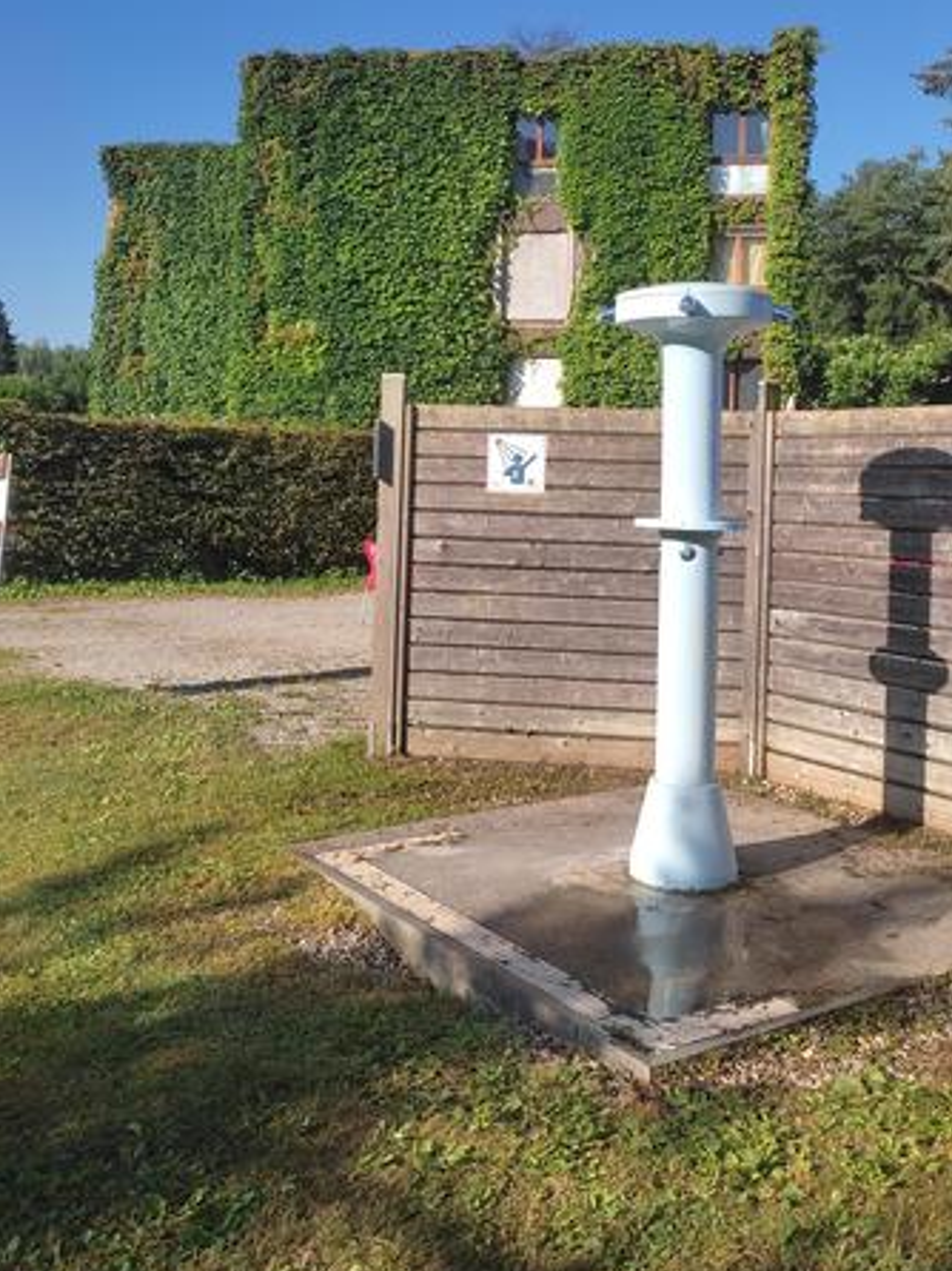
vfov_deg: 52.1
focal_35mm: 35
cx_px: 547
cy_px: 476
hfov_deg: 40.6
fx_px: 1285
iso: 100
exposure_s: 1/1036
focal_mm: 4.74
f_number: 1.79
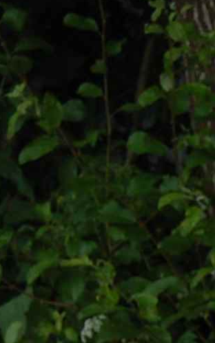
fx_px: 2071
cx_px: 434
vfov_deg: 8.8
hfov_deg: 5.8
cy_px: 755
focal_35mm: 221
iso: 200
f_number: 6.3
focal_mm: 32
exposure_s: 1/160
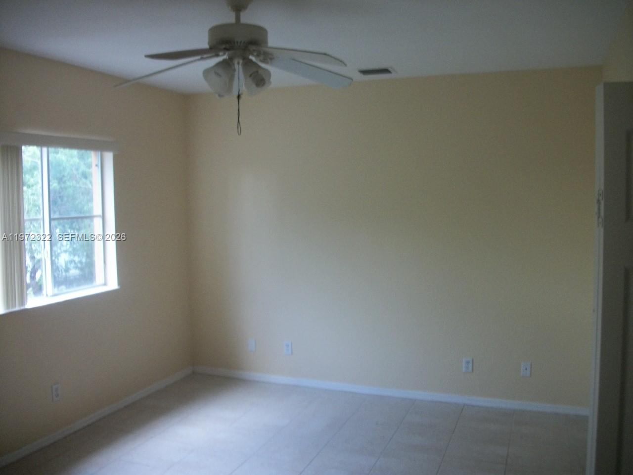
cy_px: 238
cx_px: 316
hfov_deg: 56.8
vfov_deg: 44.2
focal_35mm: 32
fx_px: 585
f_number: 2.9
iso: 160
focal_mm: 5.7
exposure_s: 1/13
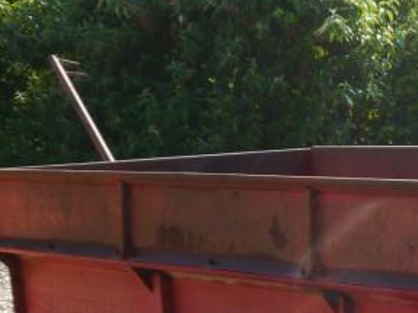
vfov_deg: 14.3
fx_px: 1207
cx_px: 602
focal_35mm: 100
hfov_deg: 17.8
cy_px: 377
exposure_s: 1/200
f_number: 5
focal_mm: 14
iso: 160
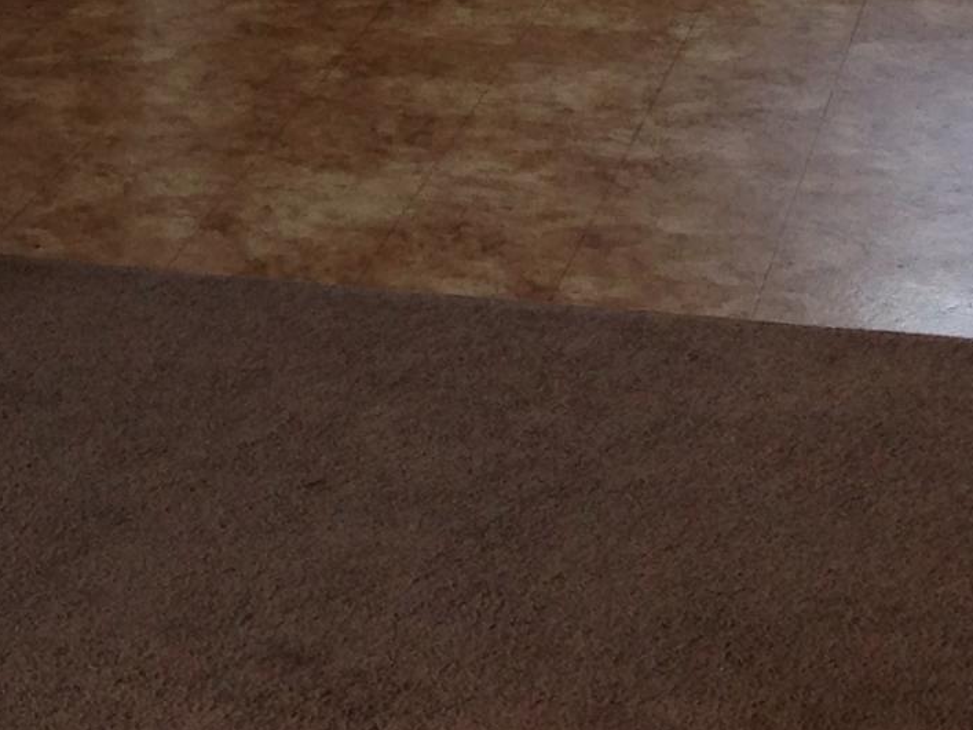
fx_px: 3935
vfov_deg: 10.1
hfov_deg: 14.0
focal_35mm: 140
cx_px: 96
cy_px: -504
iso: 64
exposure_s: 1/60
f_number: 2.4
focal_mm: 4.12
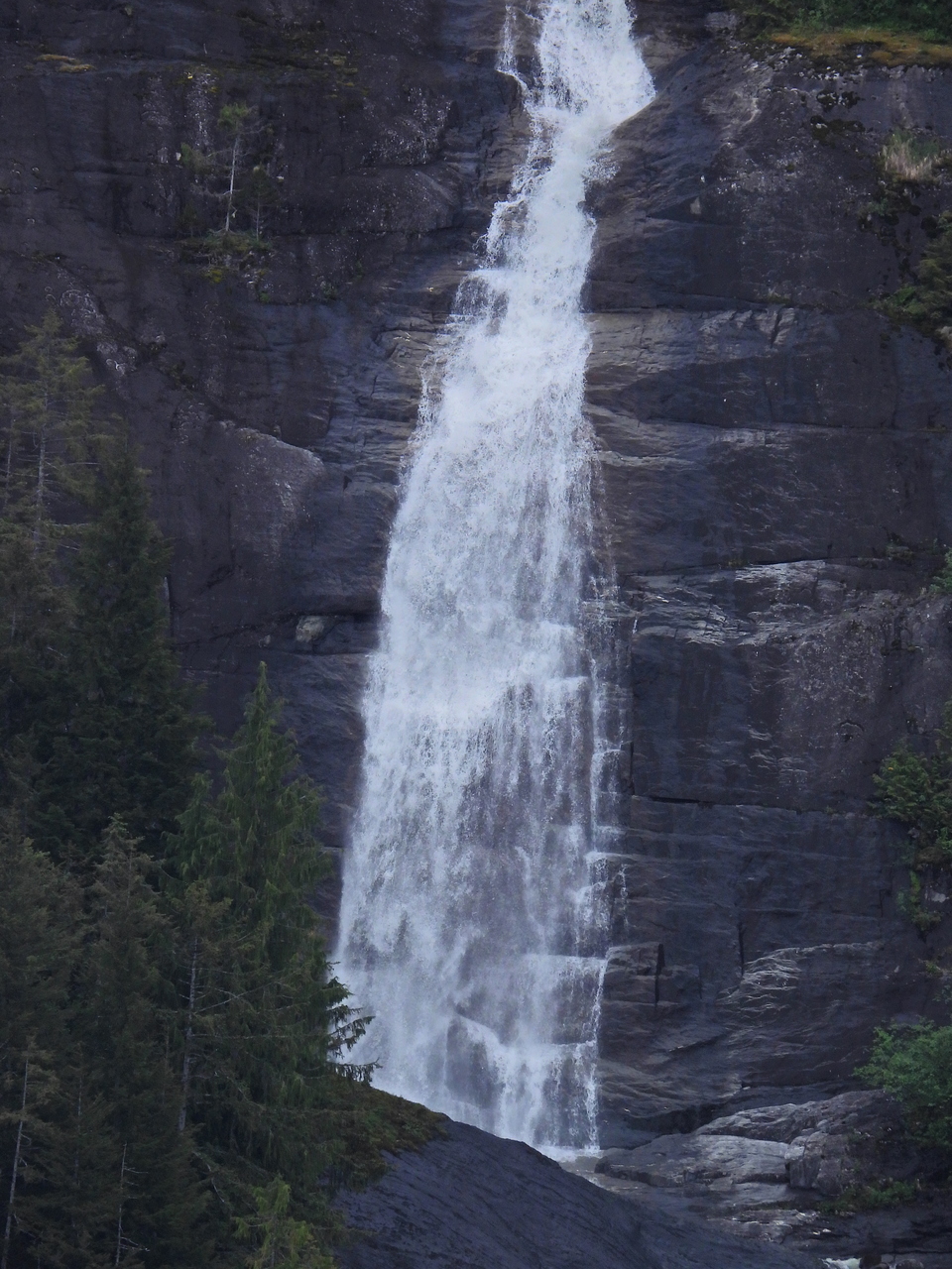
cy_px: 634
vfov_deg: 2.1
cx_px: 476
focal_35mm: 950
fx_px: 34836
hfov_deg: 1.6
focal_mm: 170
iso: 220
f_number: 5.6
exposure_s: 1/500
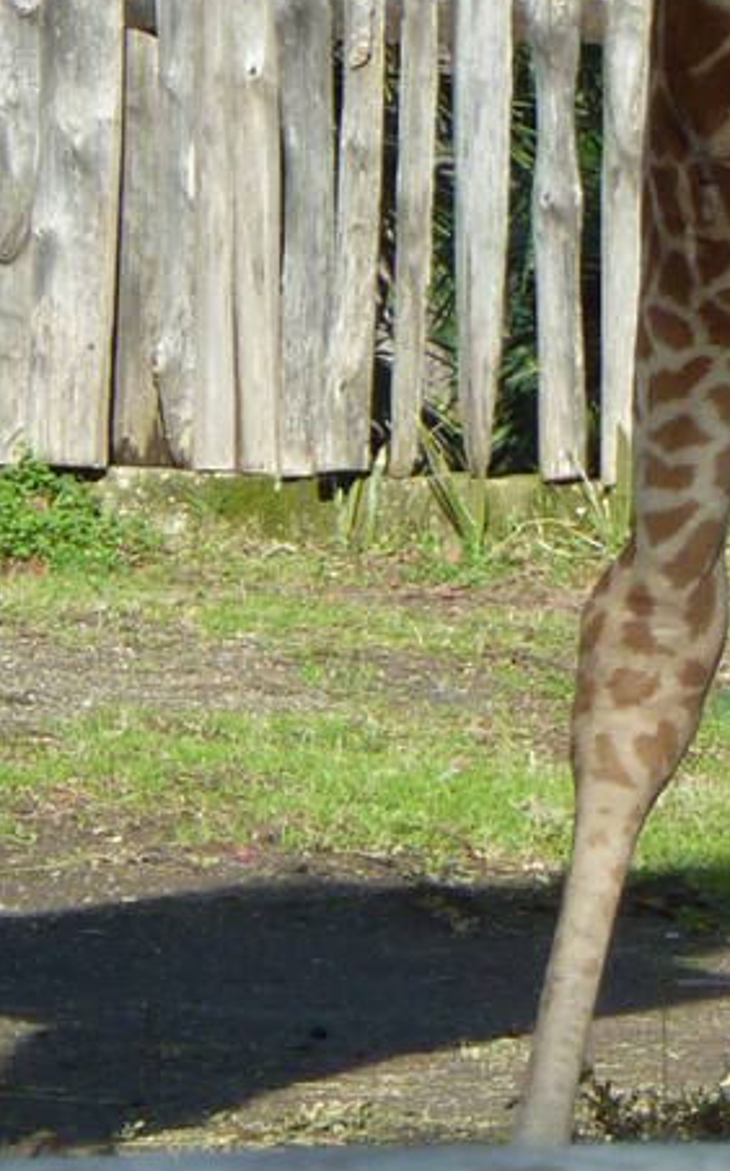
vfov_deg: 2.8
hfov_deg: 1.8
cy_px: -617
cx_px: 1341
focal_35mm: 736
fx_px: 23458
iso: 80
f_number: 4.5
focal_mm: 32.1
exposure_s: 1/250
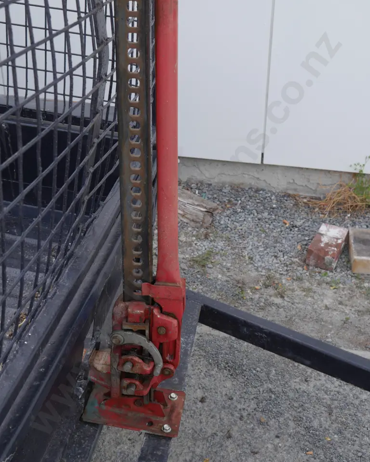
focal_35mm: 48
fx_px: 657
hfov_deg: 31.5
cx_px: 185
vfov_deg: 38.8
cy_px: 235
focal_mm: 23
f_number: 6.3
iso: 200
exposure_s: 1/125
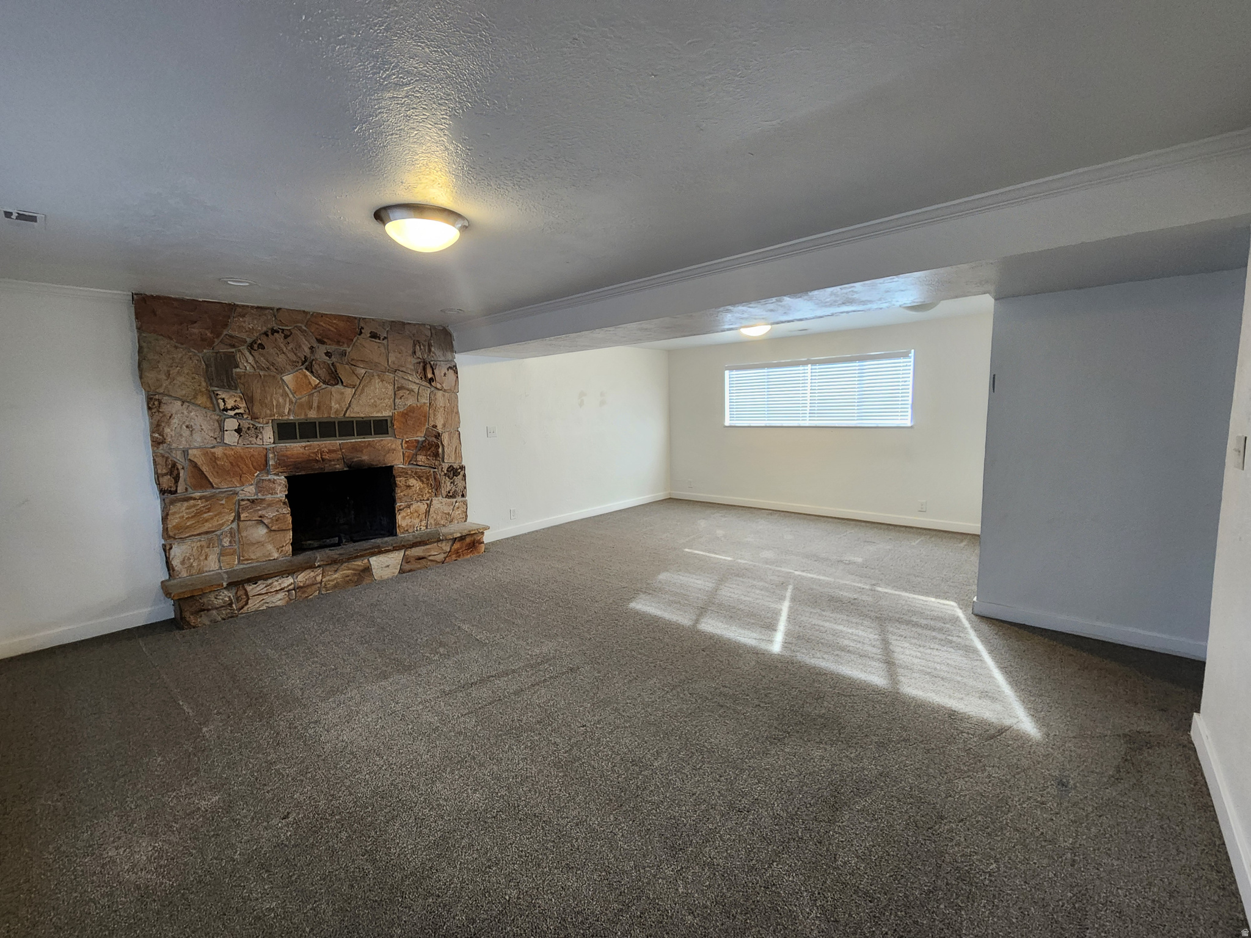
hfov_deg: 106.2
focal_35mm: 13
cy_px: 469
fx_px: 470
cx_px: 626
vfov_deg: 89.9
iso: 400
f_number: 2.2
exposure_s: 1/60
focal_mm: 2.2
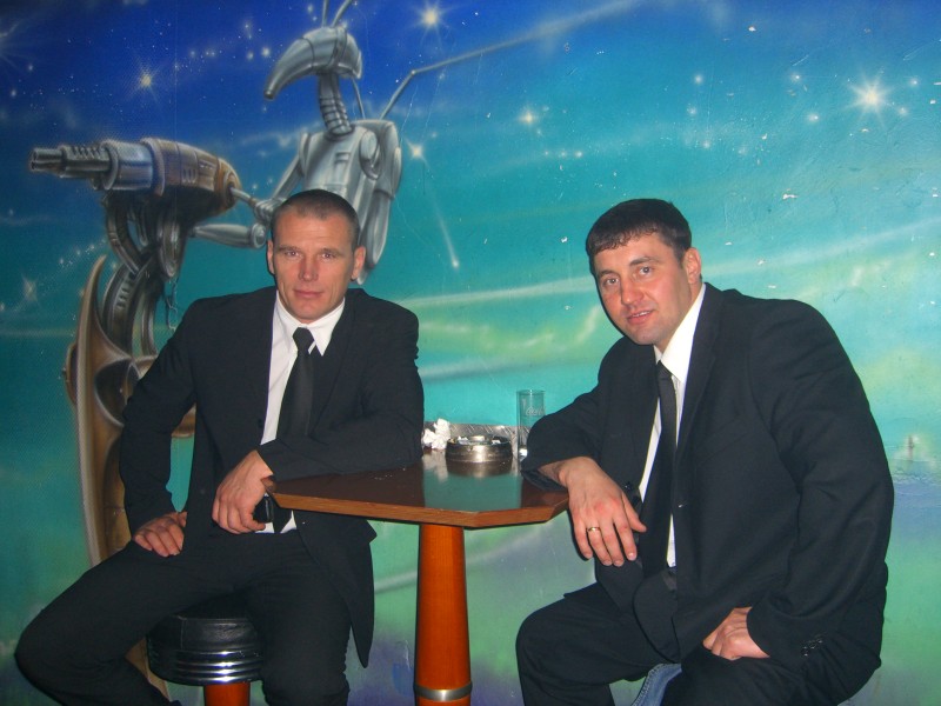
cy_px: 353
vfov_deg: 37.7
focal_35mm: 38
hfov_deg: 49.0
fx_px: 1033
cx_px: 470
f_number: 2.8
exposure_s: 1/60
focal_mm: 7.9
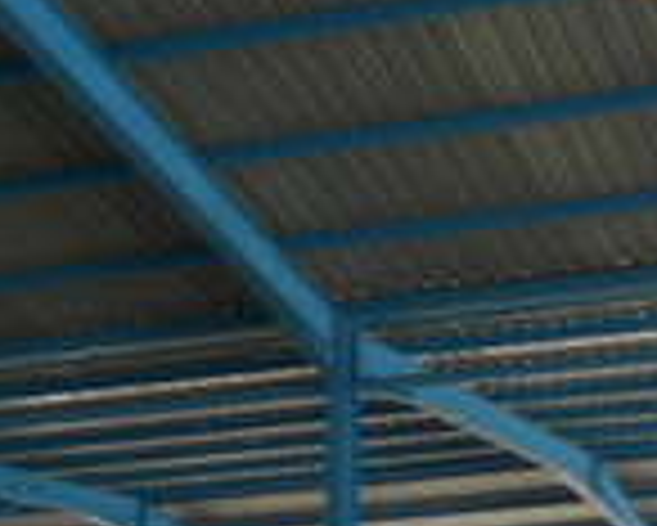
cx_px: 333
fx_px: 2024
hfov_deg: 18.4
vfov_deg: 13.6
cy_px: 881
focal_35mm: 104
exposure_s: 1/20
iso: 100
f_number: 3.2
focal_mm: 4.6
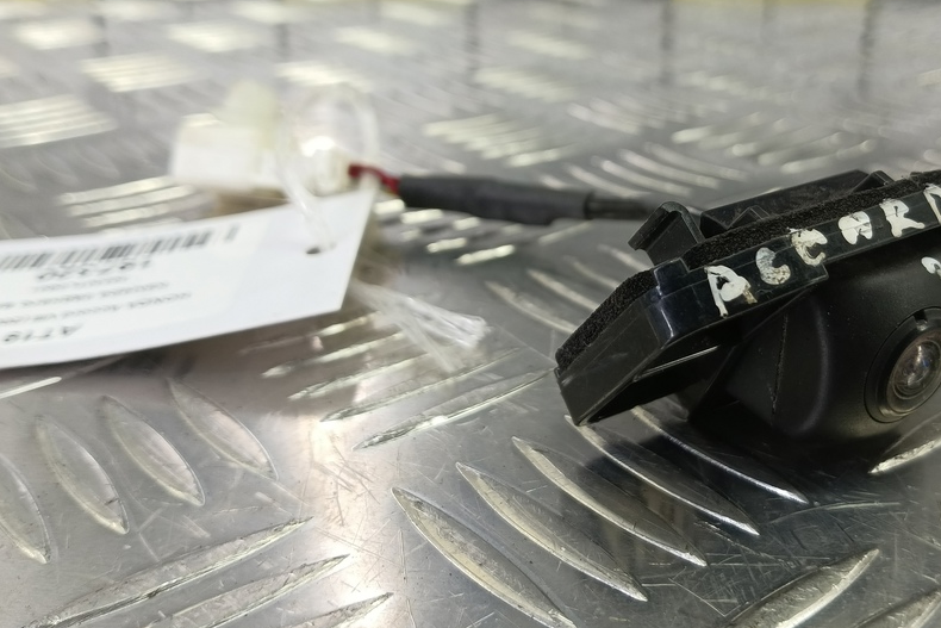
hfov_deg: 59.3
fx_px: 810
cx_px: 600
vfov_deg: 42.1
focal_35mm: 31
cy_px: 244
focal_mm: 4.11
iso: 143
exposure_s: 1/50
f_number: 1.6
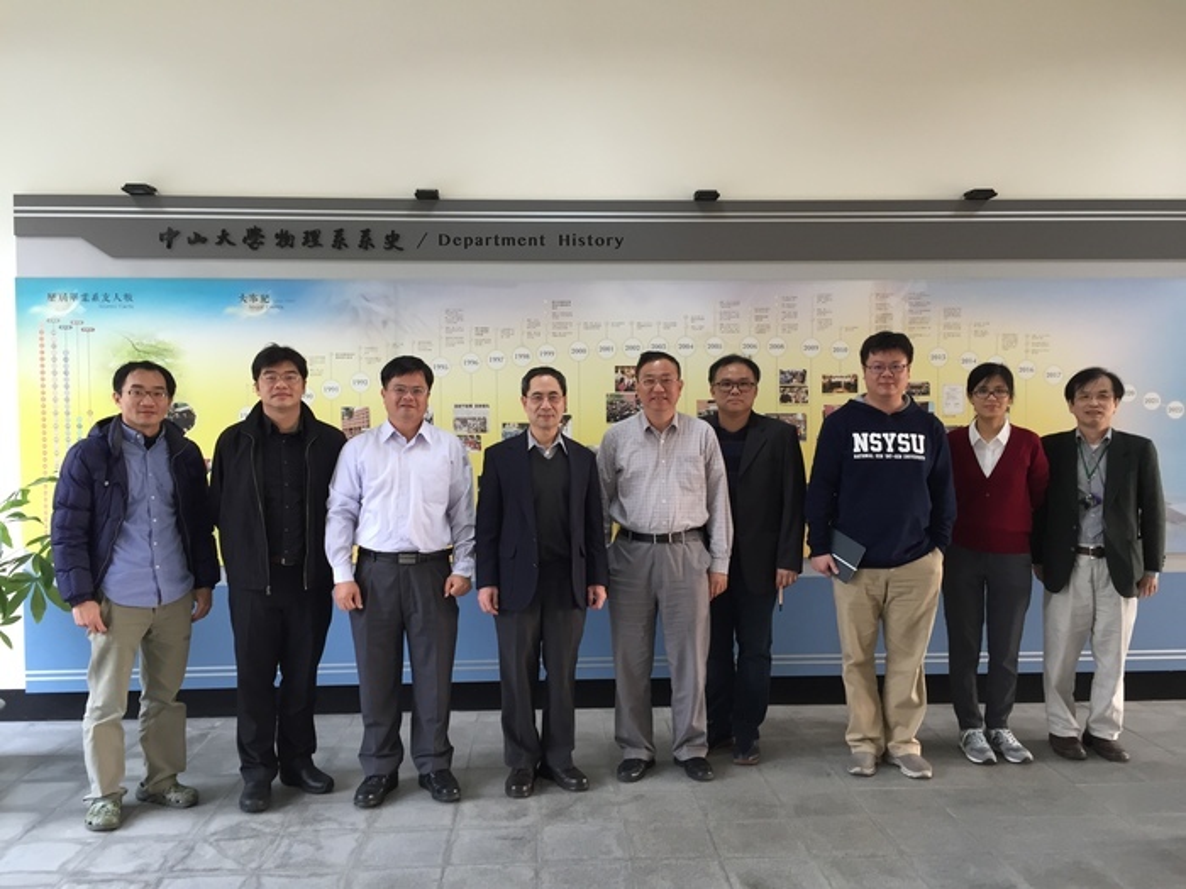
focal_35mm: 29
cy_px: 444
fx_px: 994
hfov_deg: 61.7
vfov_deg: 48.2
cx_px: 593
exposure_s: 1/30
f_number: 2.2
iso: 64
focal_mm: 4.15
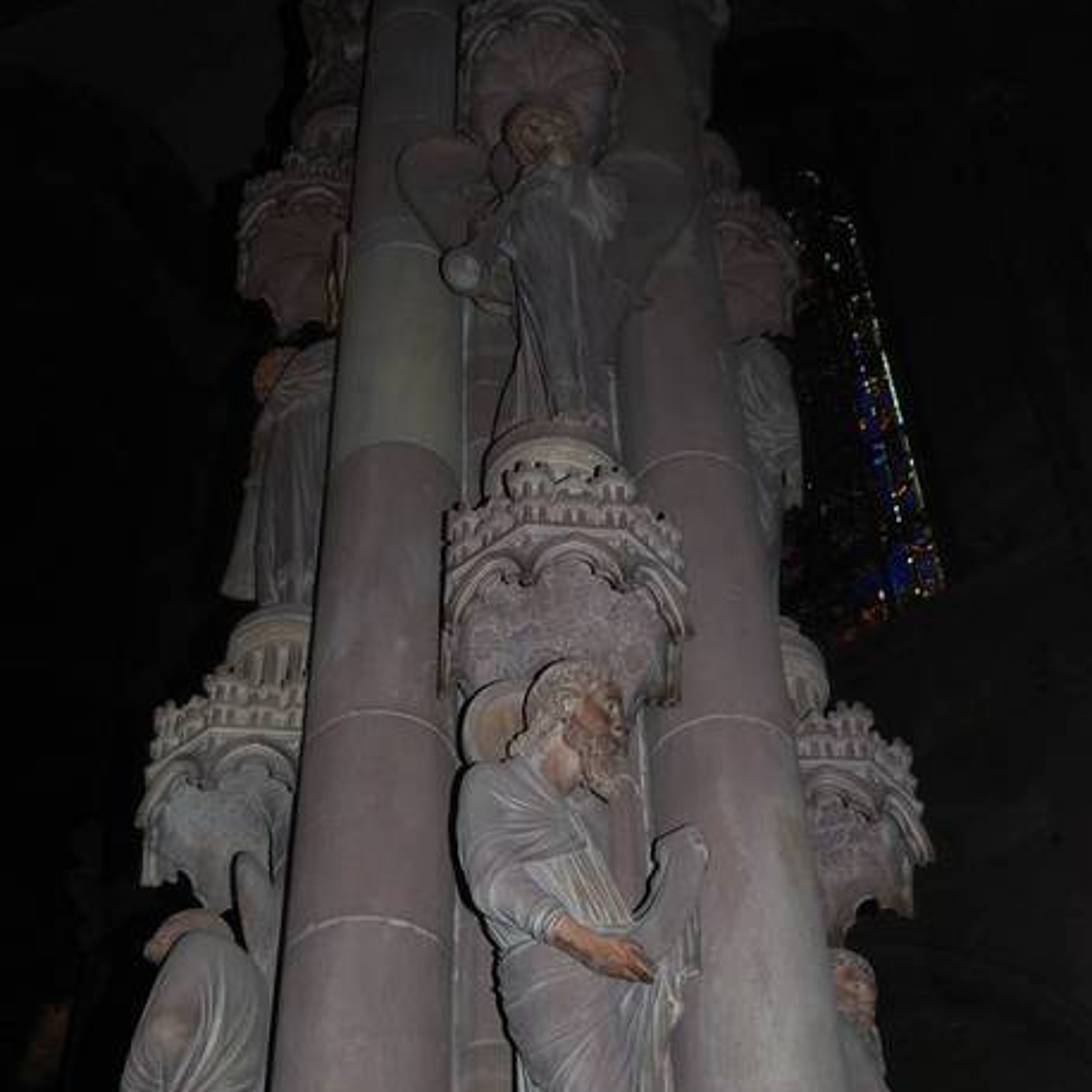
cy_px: 618
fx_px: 1879
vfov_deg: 32.4
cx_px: 556
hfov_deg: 32.4
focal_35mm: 53
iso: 160
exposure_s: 1/60
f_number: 4
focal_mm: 27
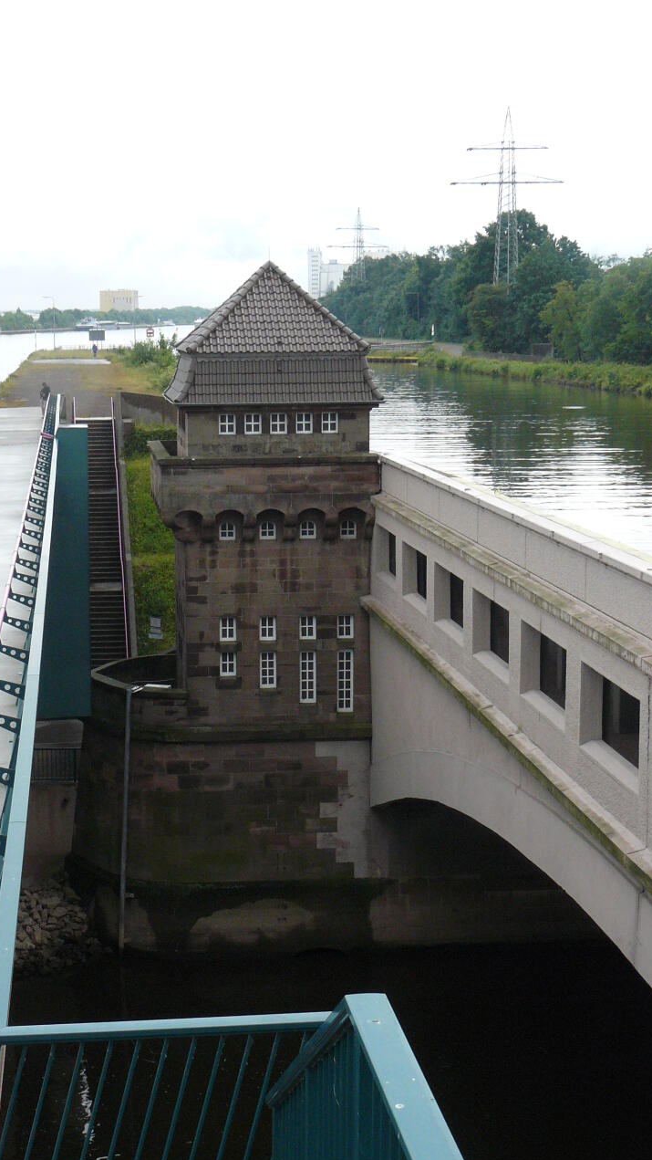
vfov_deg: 36.0
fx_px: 1783
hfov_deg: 20.6
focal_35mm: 58
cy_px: 587
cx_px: 193
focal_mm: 7.9
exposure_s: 1/200
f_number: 5
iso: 200
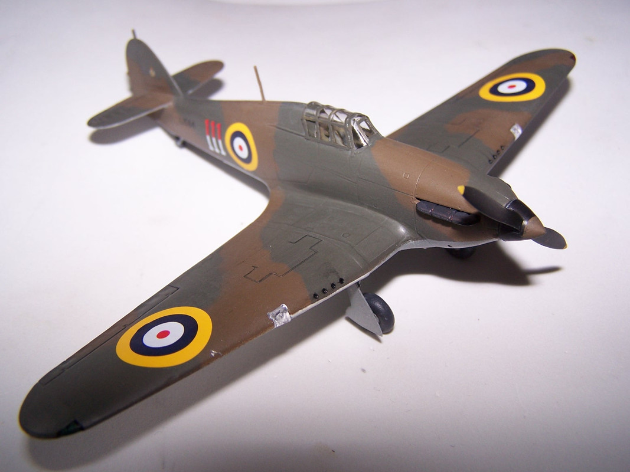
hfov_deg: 49.0
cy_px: 236
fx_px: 692
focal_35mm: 38
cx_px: 315
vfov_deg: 37.7
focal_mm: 6.3
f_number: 2.8
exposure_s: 1/60
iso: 80
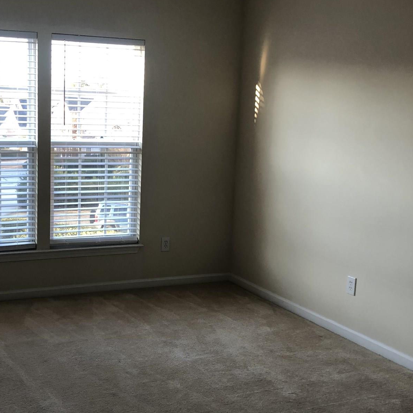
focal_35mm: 48
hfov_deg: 34.8
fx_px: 648
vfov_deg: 35.3
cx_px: 115
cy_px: 218
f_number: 1.8
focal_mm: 4
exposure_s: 1/30
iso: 25
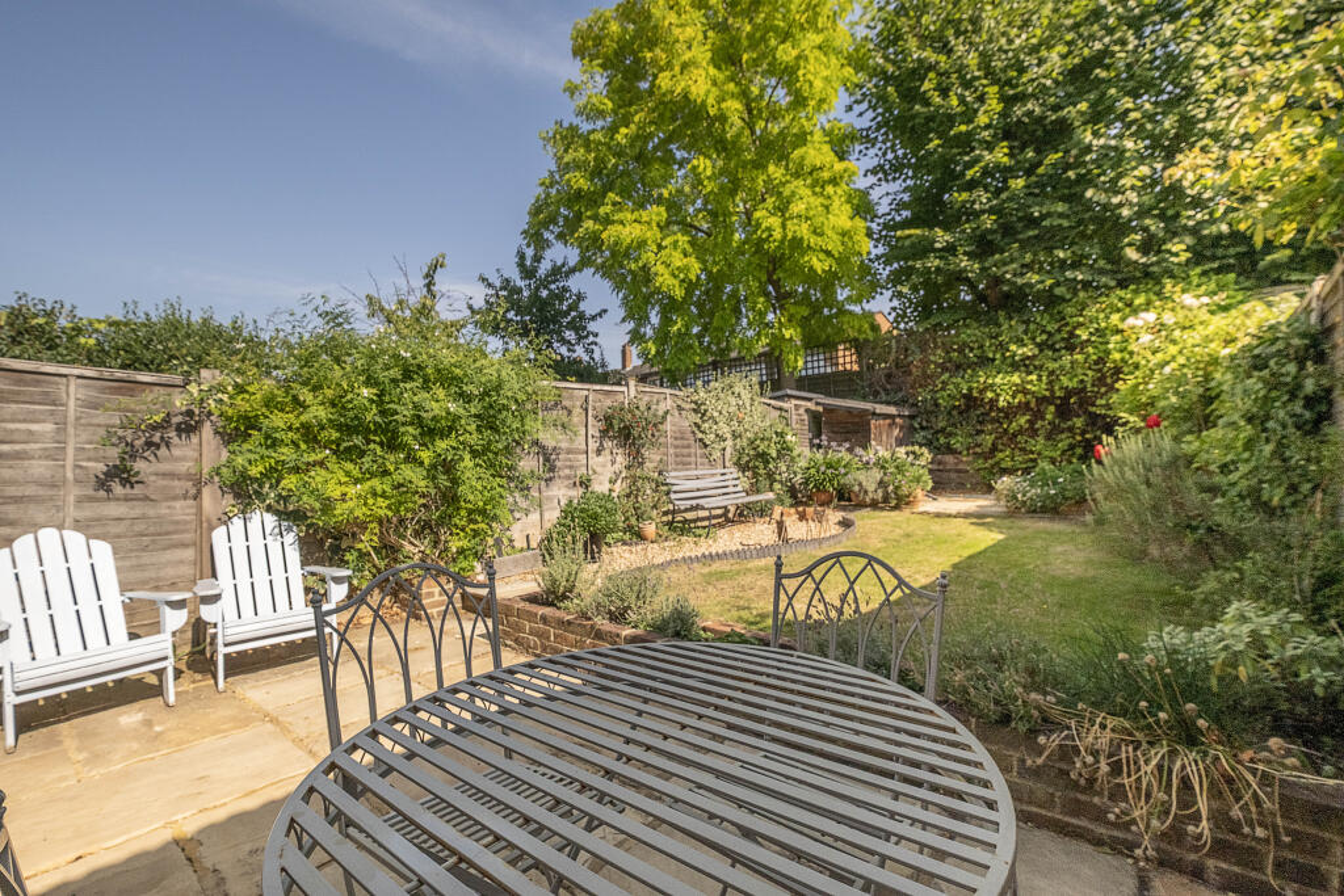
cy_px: 448
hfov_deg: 100.4
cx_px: 672
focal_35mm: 15
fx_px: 560
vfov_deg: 77.3
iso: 500
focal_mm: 10
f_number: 7.1
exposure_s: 1/1400
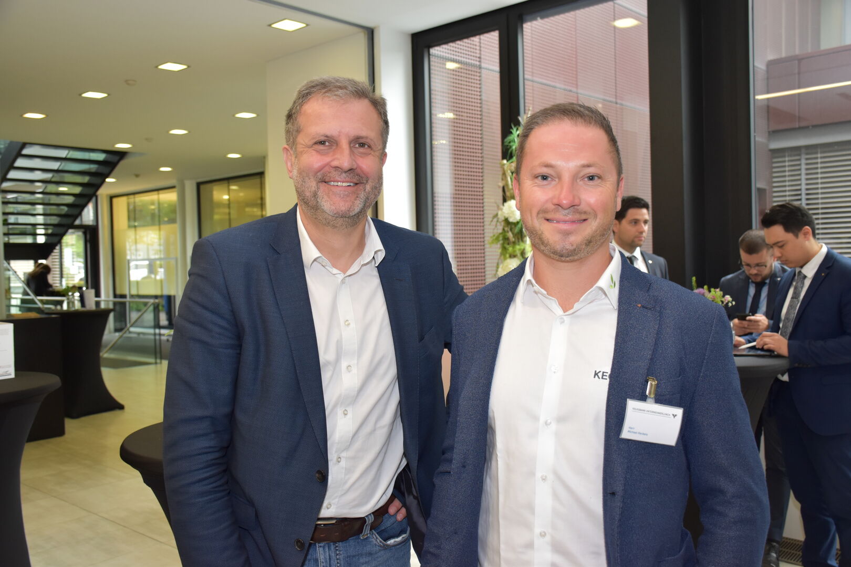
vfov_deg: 38.4
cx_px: 426
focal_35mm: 34
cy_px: 284
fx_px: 815
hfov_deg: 55.1
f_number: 4.5
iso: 800
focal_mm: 23
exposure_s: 1/80
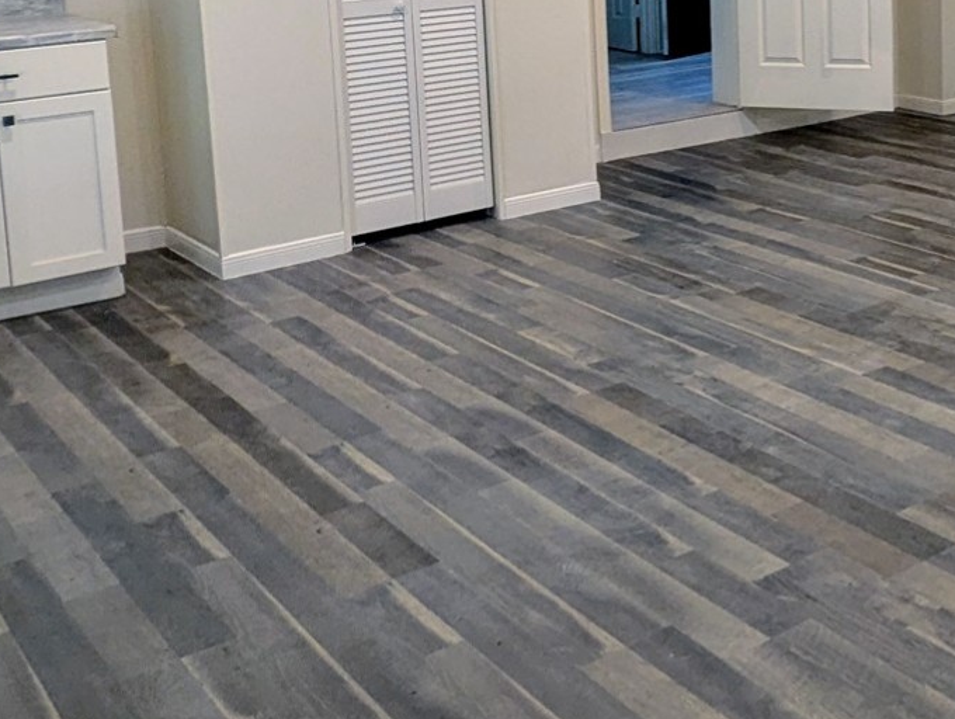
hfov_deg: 38.2
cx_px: 763
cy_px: 6
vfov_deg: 28.5
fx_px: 1326
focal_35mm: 48
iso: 97
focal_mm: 2.35
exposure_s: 1/60
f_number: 2.2
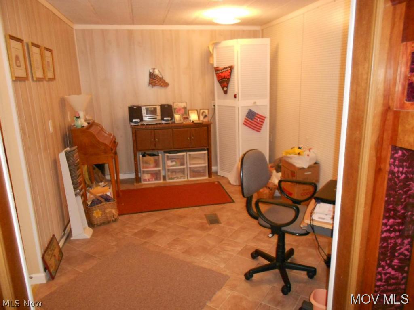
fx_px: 311
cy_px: 155
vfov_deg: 53.1
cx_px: 207
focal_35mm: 26
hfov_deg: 67.3
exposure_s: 1/25
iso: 320
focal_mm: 4.6
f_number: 3.2
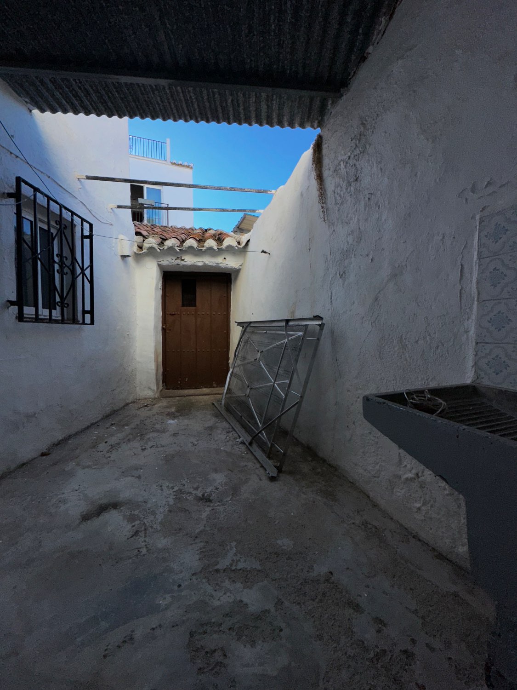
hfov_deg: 85.7
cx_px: 258
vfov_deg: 102.1
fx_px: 279
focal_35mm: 14
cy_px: 345
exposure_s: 1/1304
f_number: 2.2
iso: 32
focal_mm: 2.22
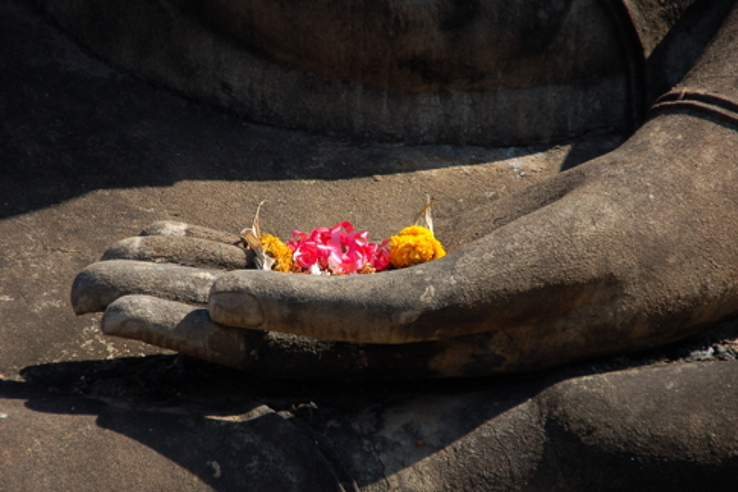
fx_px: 4704
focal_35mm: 230
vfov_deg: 6.0
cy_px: 256
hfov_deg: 9.0
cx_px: 341
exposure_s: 1/400
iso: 200
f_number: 6.3
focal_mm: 135
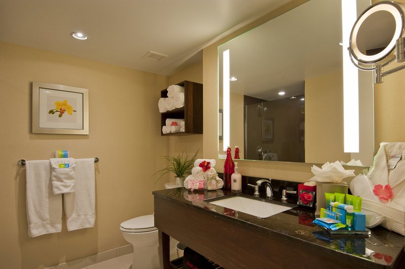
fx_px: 214
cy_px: 134
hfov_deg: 87.0
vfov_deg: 64.5
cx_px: 202
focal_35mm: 19
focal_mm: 19
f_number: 8
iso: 200
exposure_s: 1/4
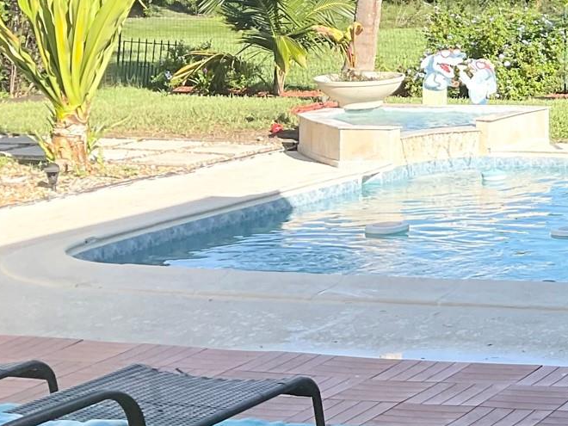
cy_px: 55
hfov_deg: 18.9
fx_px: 1477
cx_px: 875
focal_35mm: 90
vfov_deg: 16.2
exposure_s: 1/792
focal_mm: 3
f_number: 1.8
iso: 16
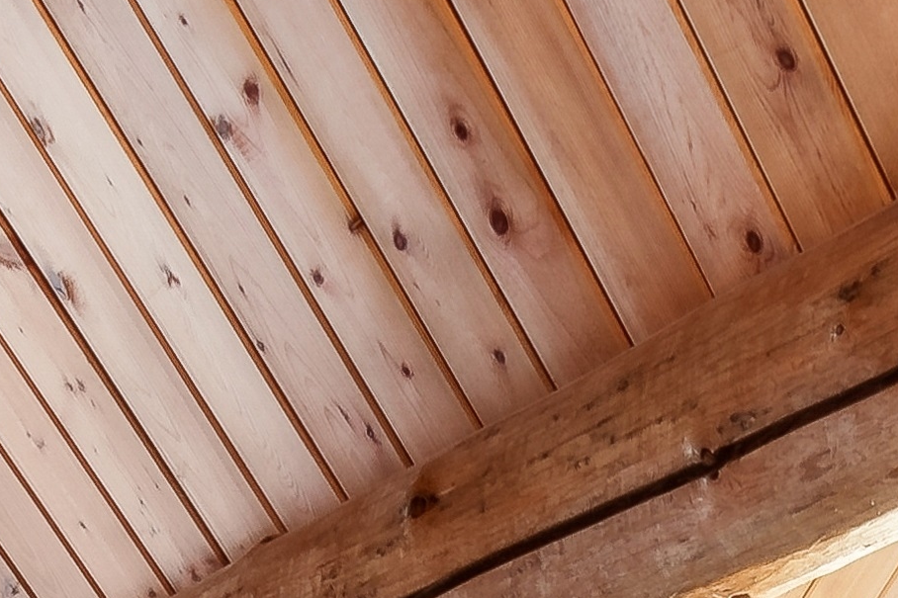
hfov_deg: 21.3
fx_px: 2294
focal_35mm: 92
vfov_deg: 10.7
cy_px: 1733
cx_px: 909
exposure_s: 1/8
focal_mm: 10
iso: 200
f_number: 6.3
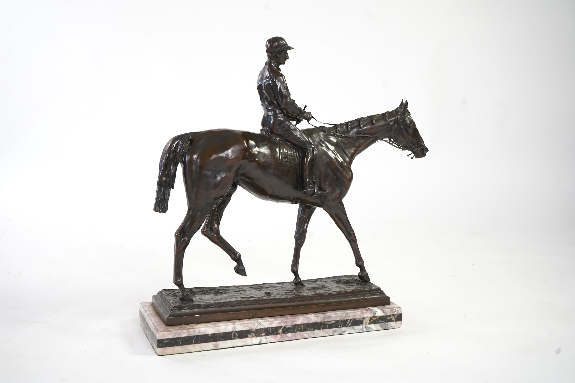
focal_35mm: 41
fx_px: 655
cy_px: 192
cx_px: 288
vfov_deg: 32.6
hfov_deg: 47.4
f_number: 7.1
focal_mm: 41
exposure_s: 1/100
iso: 1250
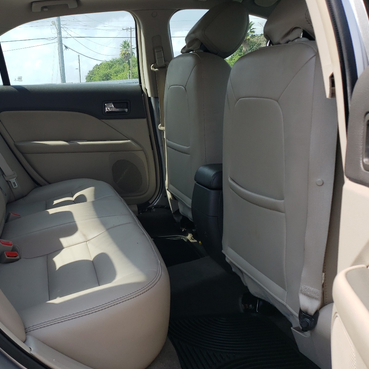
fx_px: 434
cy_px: 180
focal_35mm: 36
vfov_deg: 46.0
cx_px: 90
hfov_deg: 44.4
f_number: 1.5
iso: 50
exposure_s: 1/1429
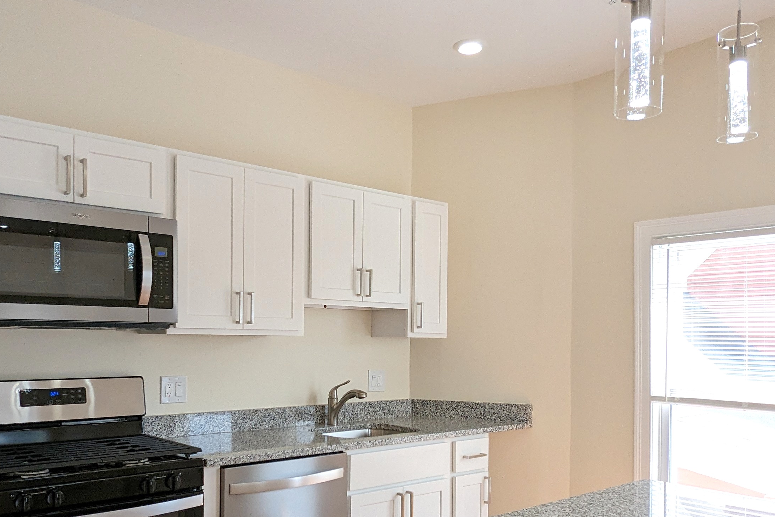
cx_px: 355
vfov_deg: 41.8
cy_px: 343
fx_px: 667
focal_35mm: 31
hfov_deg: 60.2
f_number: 2.2
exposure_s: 1/120
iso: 57
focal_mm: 2.35
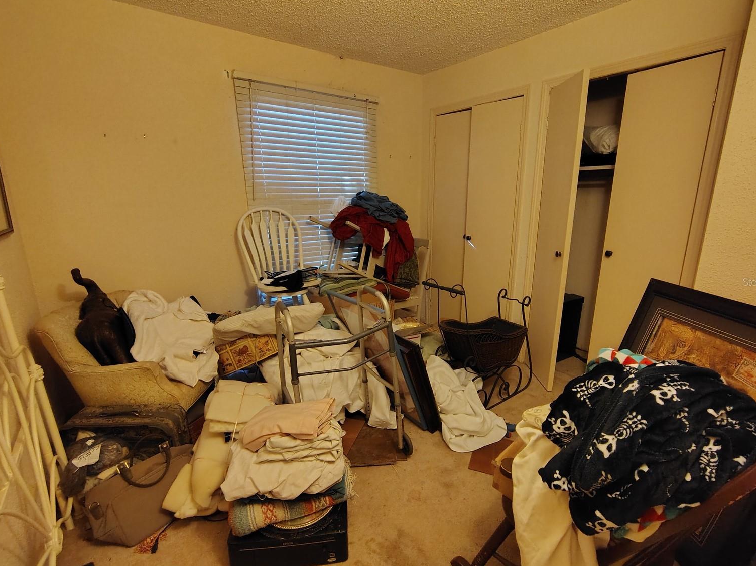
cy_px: 282
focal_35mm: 17
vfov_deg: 74.7
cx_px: 389
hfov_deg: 91.0
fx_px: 371
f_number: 2.2
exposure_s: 1/24
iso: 1728
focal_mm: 2.13
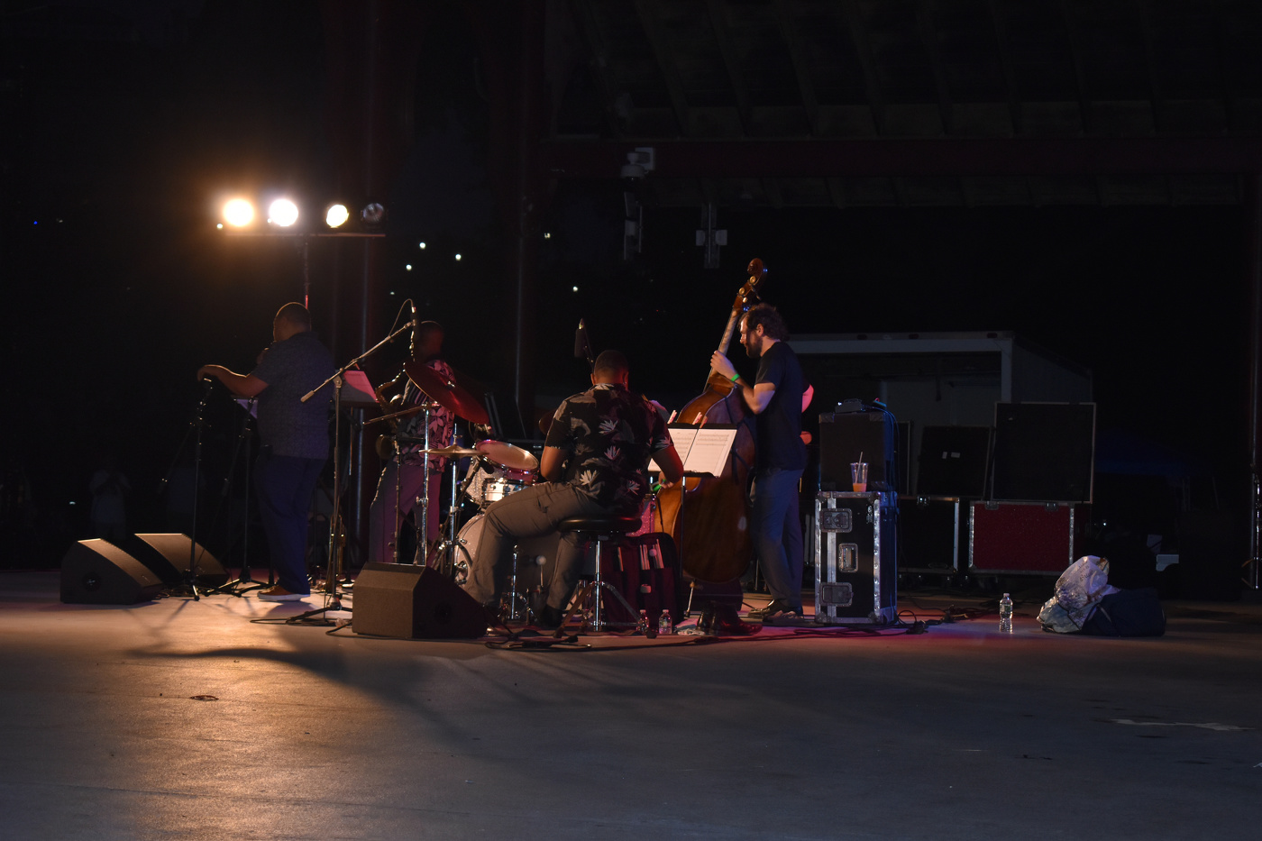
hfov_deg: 24.6
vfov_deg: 16.5
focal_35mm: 82
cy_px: 420
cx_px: 631
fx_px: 2892
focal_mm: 55
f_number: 5.6
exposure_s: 1/125
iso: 1100
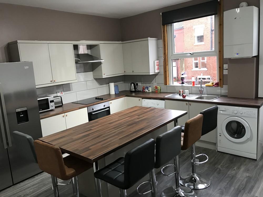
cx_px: 132
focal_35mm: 28
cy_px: 98
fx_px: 213
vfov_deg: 49.7
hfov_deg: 63.4
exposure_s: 1/17
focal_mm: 3.99
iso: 64
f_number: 1.8
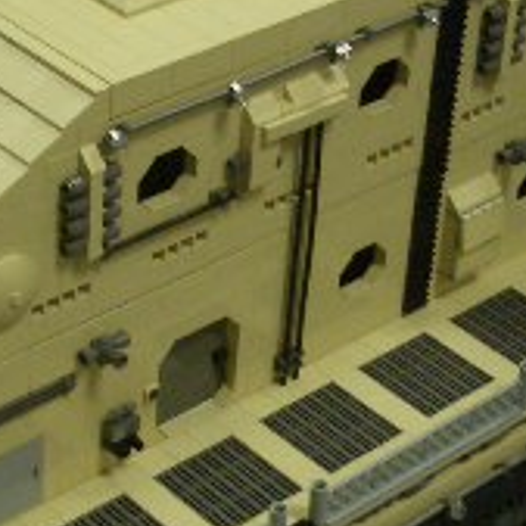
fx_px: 2011
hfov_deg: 14.9
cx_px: 177
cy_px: 240
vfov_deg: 14.9
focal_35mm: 117
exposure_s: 1/60
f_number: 2.6
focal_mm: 5.8
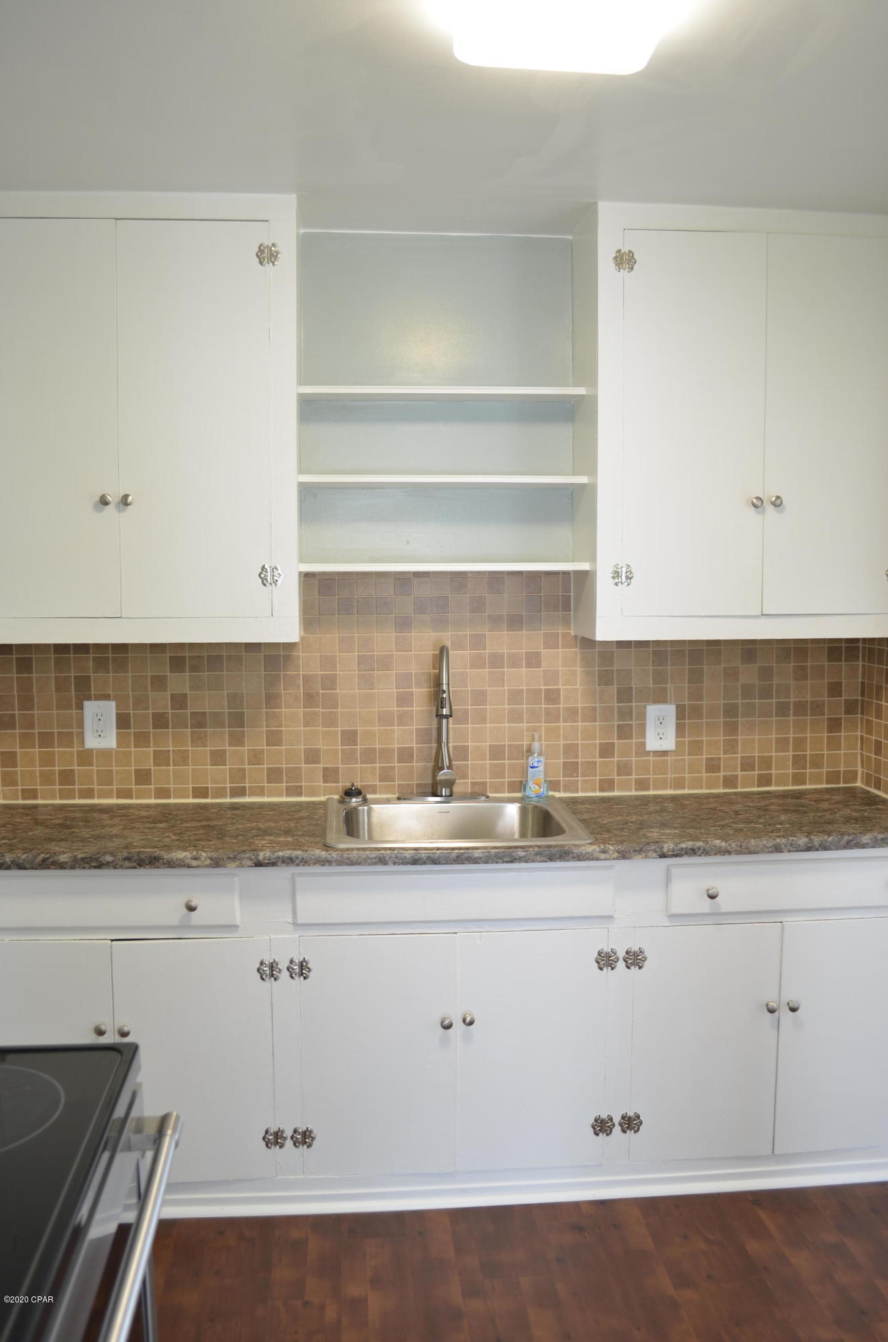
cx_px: 444
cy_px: 671
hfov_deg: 43.4
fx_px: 1115
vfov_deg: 62.0
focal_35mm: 30
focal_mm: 20
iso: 100
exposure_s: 1/6
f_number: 4.5
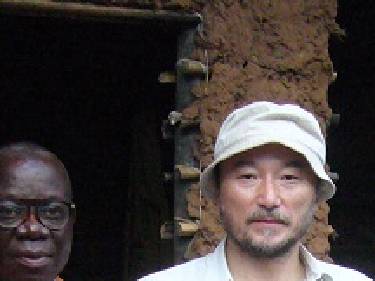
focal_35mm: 137
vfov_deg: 10.5
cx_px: 334
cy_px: 404
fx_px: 1484
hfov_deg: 14.3
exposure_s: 1/60
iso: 400
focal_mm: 5.8
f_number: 2.8
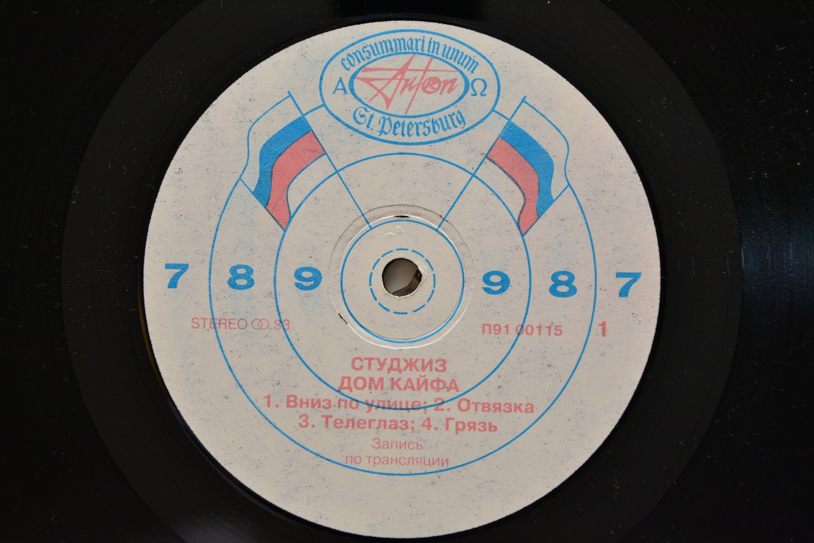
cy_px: 272
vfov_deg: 13.8
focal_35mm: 99
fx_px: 2238
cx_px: 407
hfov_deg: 20.6
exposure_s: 1/160
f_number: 7.1
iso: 800
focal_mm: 66
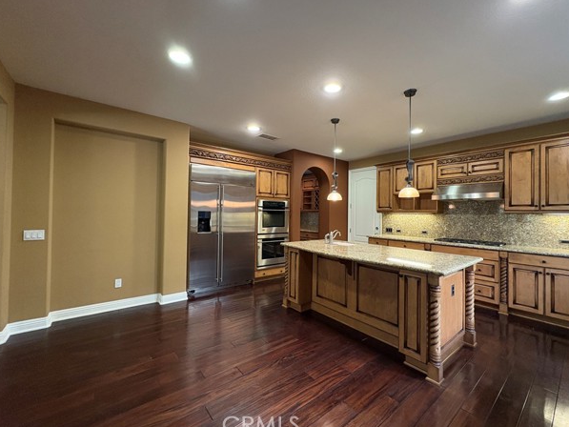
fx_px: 247
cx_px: 293
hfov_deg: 98.1
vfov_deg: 81.8
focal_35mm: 15
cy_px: 210
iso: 400
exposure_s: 1/60
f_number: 2.2
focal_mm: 2.22
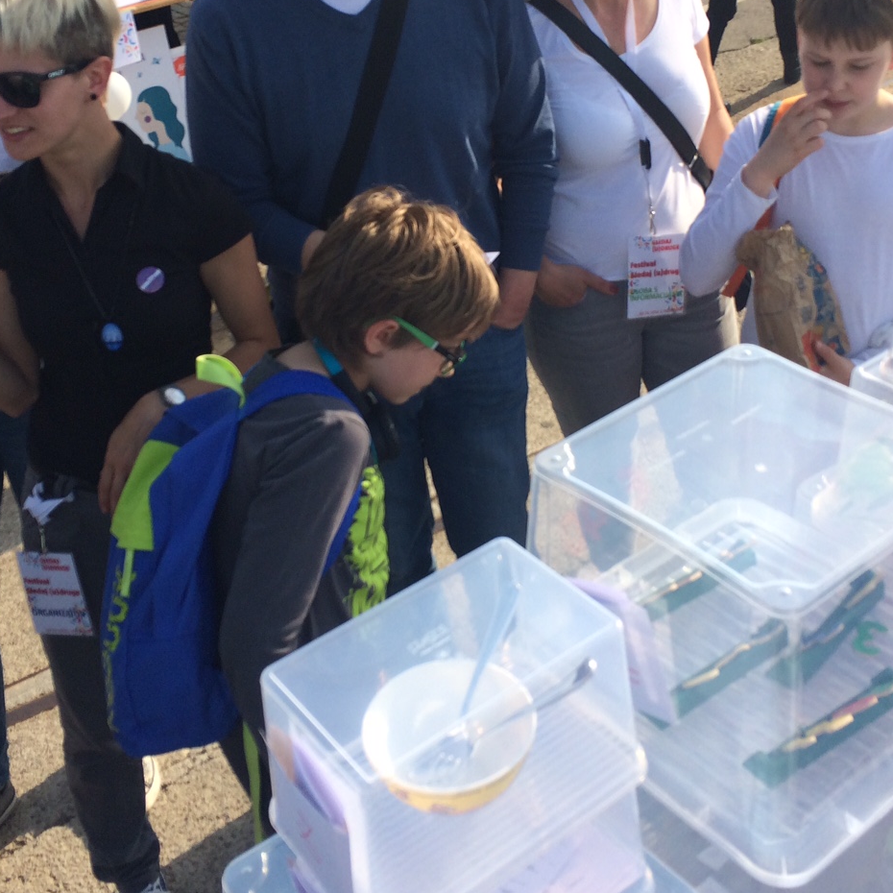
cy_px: 314
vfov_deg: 37.2
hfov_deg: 37.6
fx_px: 1313
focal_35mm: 45
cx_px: 448
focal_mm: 4.15
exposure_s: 1/1414
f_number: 2.2
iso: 32
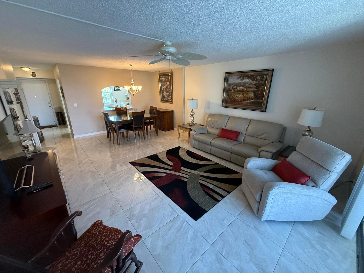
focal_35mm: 14
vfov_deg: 85.7
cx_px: 182
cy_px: 136
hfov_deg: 102.1
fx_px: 147
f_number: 2.2
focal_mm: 2.22
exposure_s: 1/60
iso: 400
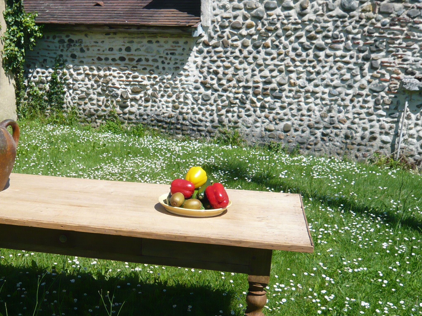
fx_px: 585
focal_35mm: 48
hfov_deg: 38.8
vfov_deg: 30.0
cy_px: 211
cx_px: 113
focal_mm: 5.2
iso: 100
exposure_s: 1/160
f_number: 9
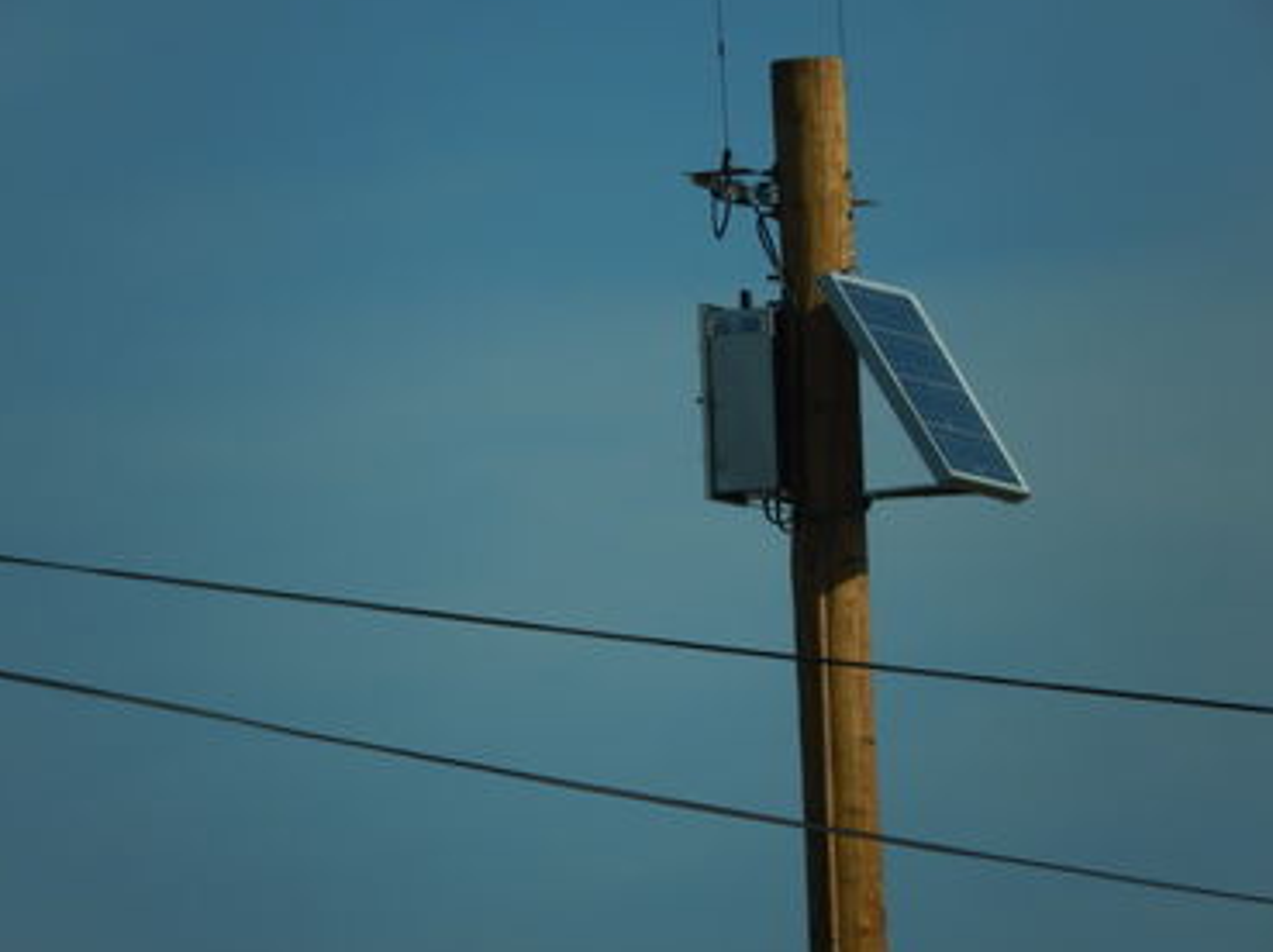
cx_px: 621
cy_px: 490
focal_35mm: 597
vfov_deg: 2.5
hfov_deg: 3.3
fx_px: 21933
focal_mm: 99
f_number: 6.3
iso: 125
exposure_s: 1/1000
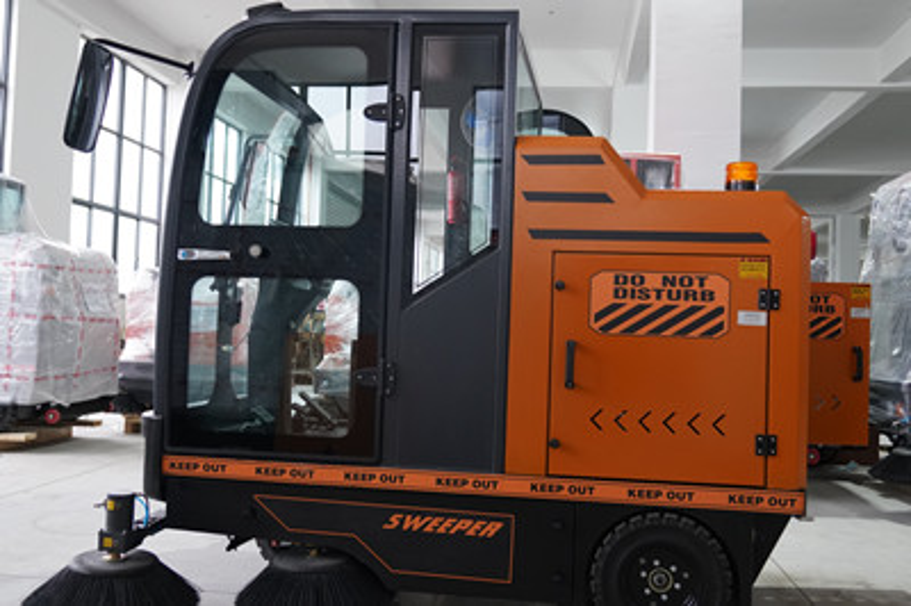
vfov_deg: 36.8
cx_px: 456
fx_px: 910
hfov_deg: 53.2
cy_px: 303
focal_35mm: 36
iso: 2000
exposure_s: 1/160
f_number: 2.8
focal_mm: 24
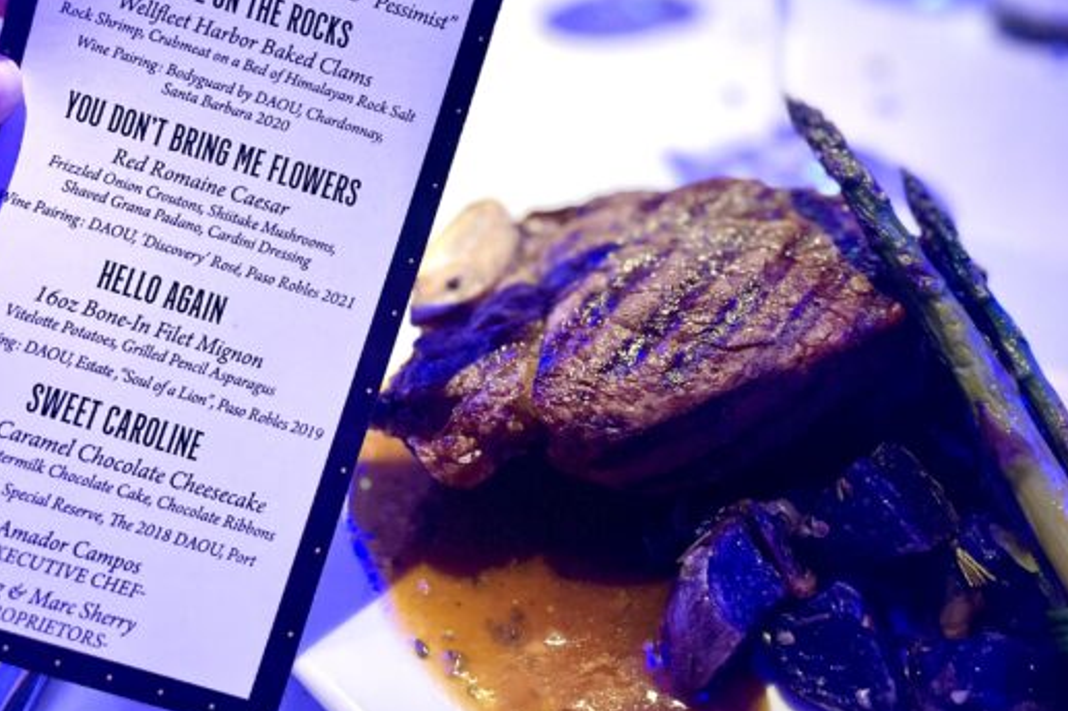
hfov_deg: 51.9
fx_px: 1097
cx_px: 529
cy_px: 162
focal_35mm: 37
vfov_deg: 35.0
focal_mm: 5.1
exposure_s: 1/30
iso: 640
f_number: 1.6
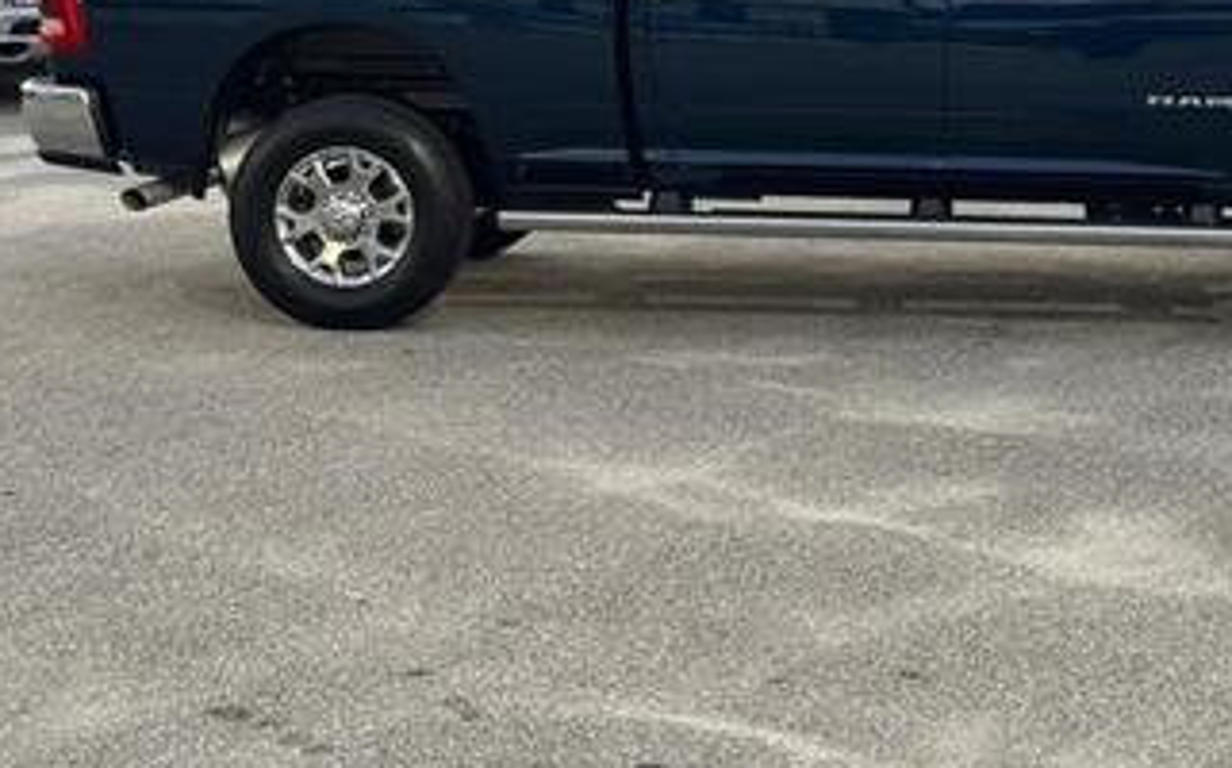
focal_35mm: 80
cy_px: 154
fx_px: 2684
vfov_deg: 16.2
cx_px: 860
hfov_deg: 25.7
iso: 250
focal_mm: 6.76
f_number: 1.78
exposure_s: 1/59
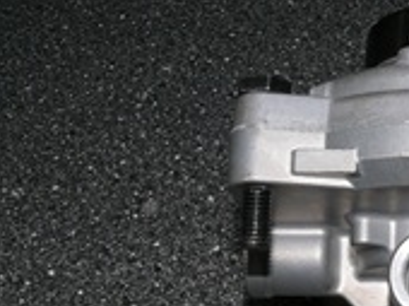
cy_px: 275
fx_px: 850
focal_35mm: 72
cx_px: 419
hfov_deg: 25.6
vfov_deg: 20.0
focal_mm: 7.4
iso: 100
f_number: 10
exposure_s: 1/30
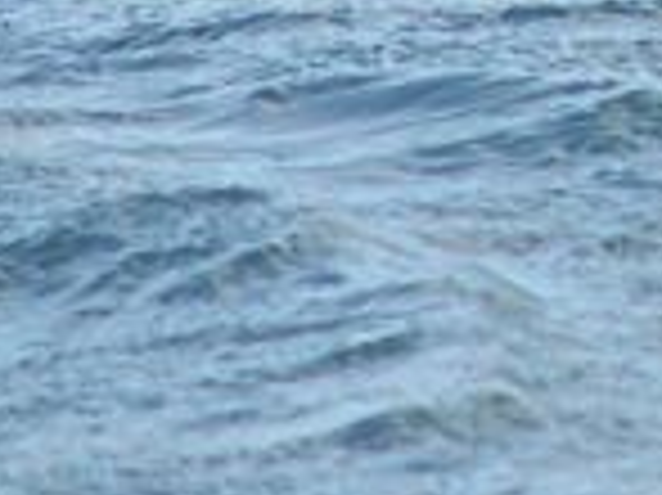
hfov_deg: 1.1
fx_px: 33669
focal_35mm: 1762
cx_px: 964
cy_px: -333
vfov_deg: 0.8
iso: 50
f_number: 3.7
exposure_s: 1/400
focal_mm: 72
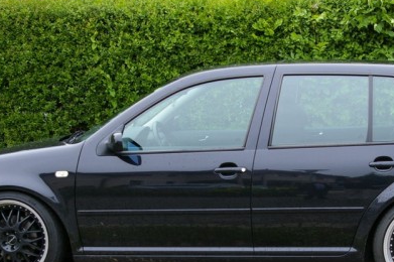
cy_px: 205
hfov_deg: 23.6
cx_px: 231
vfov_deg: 15.8
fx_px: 940
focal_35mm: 86
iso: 200
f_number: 5.6
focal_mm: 28
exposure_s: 1/60
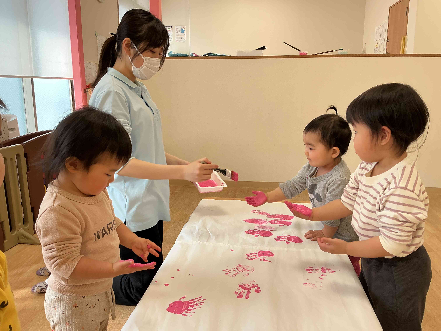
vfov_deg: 48.2
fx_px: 369
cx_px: 220
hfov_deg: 61.7
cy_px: 166
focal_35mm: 29
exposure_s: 1/120
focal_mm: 3
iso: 20
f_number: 1.8
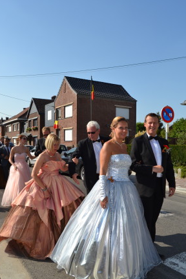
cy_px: 150
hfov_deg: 43.6
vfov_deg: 61.9
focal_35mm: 30
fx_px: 232
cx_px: 85
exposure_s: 1/200
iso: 100
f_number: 10
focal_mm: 18
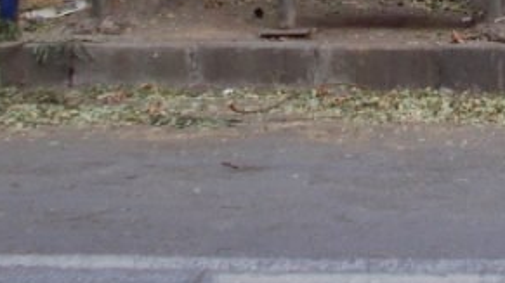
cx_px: 508
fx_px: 2568
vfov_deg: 6.1
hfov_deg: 11.1
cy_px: -333
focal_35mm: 192
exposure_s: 1/80
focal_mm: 9
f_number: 4.5
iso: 80
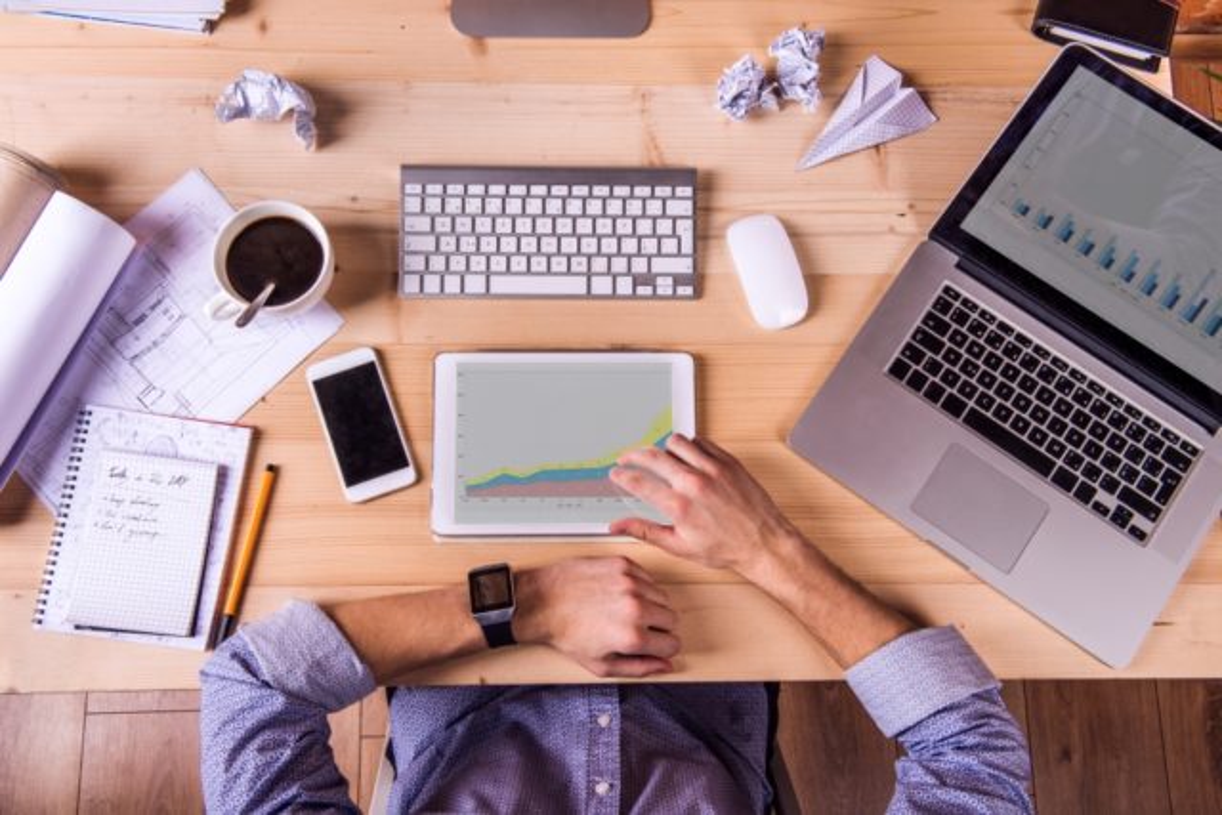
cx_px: 611
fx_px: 1290
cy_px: 408
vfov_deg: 35.1
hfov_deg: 50.7
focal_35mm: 38
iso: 100
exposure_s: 1/160
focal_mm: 38
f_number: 14
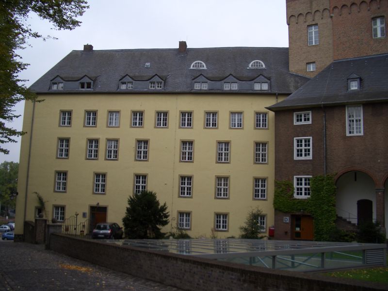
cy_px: 146
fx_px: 392
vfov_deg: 40.7
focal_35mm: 35
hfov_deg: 52.6
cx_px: 194
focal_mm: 5.8
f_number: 2.6
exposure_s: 1/320
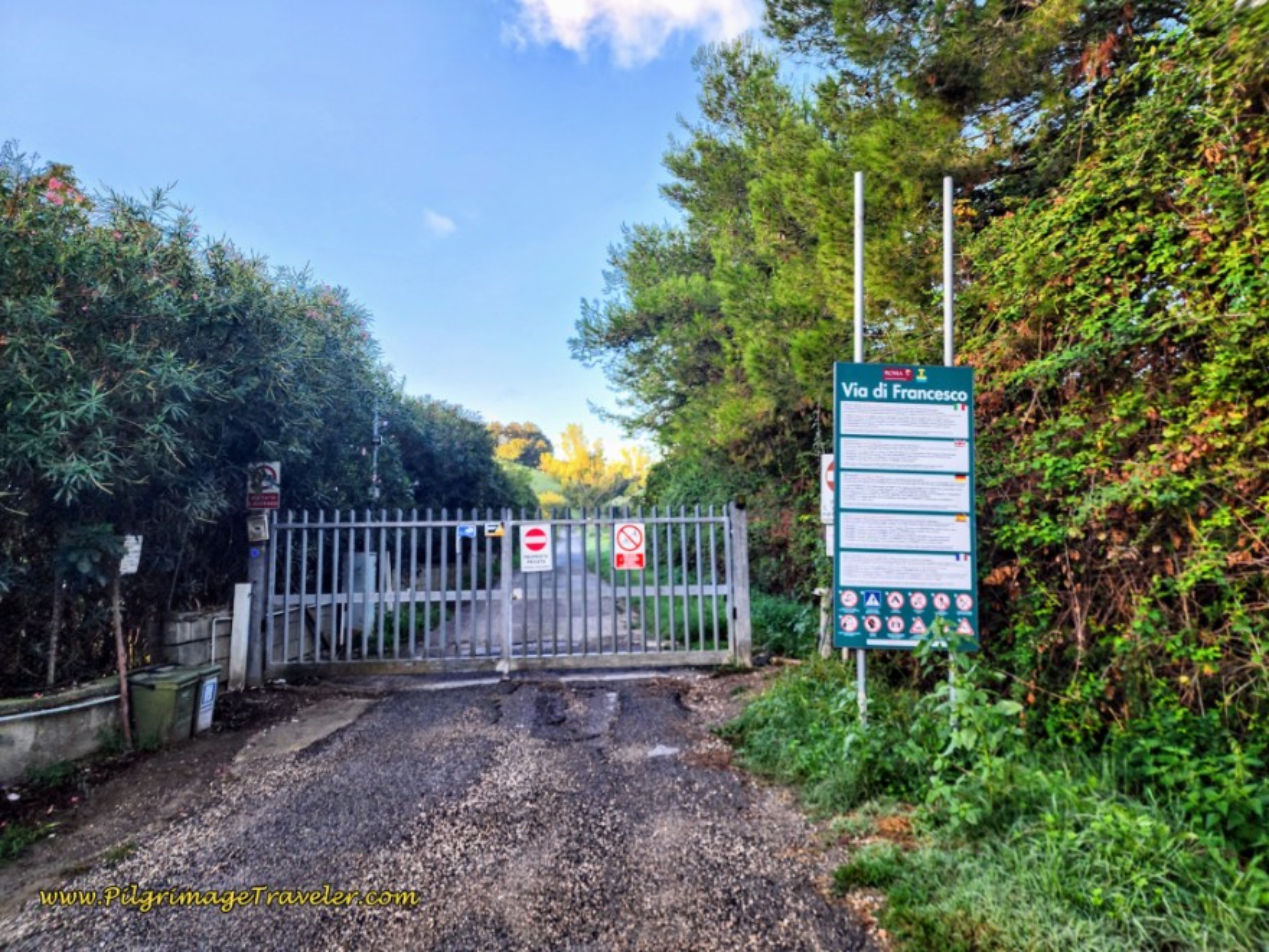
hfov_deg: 73.9
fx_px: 843
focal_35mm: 23
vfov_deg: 58.9
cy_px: 476
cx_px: 634
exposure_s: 1/180
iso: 25
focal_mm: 6.4
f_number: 1.8
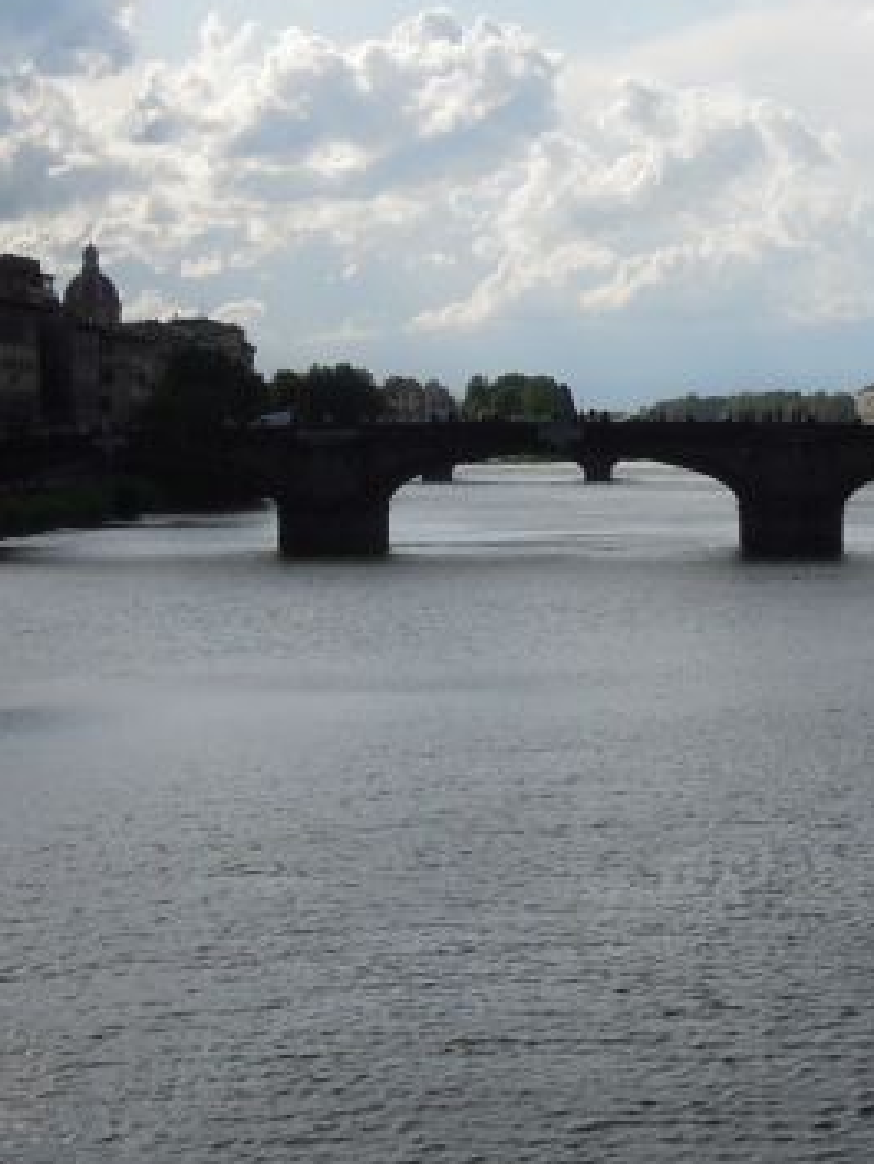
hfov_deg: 16.4
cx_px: 630
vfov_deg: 21.8
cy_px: 580
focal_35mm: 90
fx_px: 3028
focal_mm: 5.5
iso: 160
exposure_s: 1/1600
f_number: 4.7
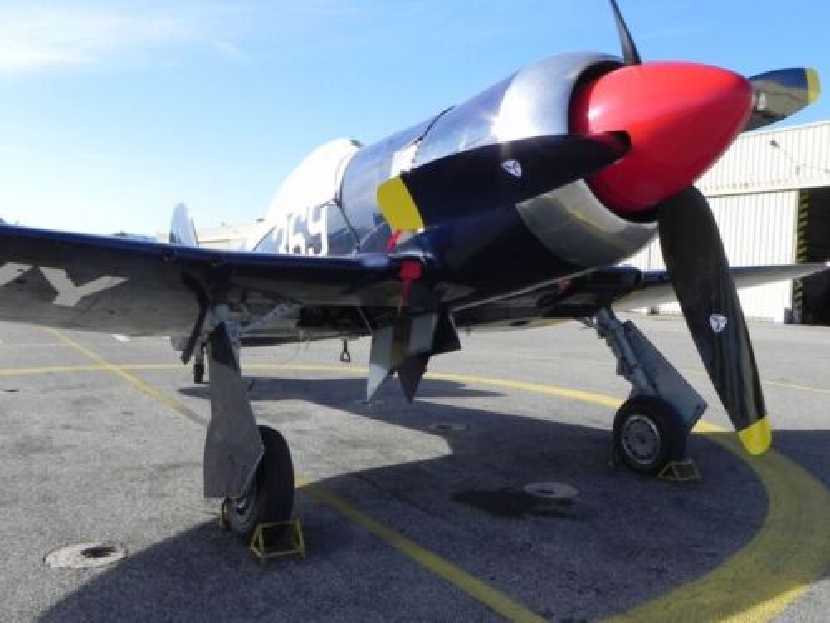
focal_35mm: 33
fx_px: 791
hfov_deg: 55.4
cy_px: 312
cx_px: 415
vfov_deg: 42.9
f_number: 6.3
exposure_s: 1/253
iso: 160
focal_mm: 5.9
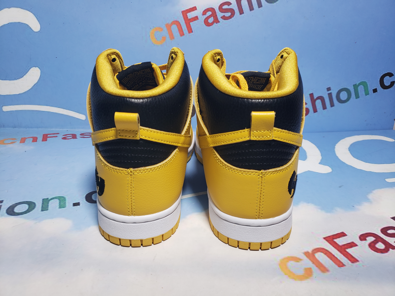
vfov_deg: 53.1
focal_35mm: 26
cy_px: 148
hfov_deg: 67.3
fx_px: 297
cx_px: 198
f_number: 1.5
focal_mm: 4.3
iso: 50
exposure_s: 1/333
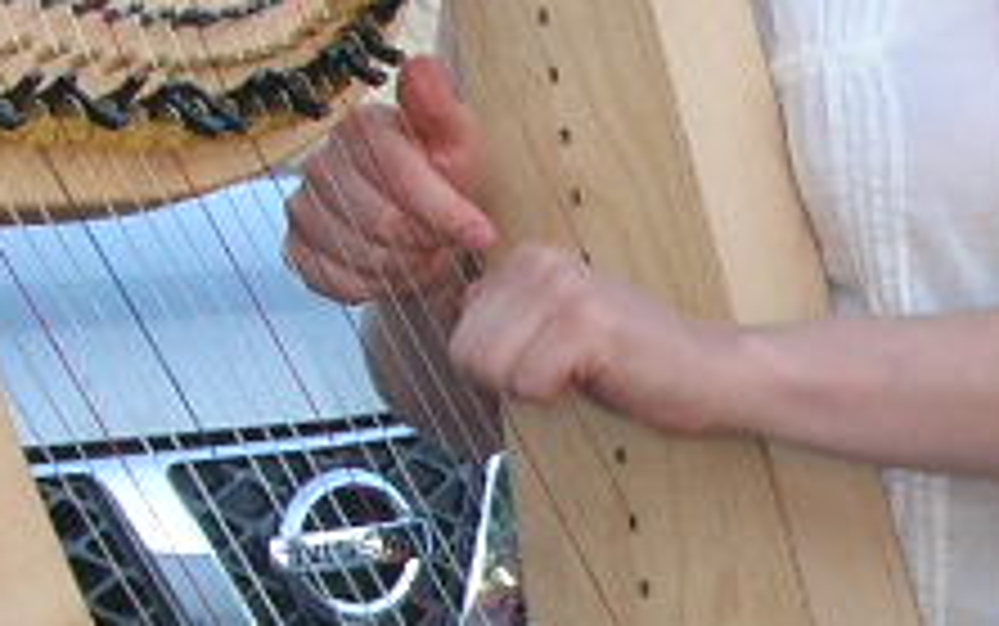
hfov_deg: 12.0
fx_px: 4658
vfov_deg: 7.7
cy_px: 608
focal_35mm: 171
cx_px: 1206
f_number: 2.8
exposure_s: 1/30
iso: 50
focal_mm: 5.8
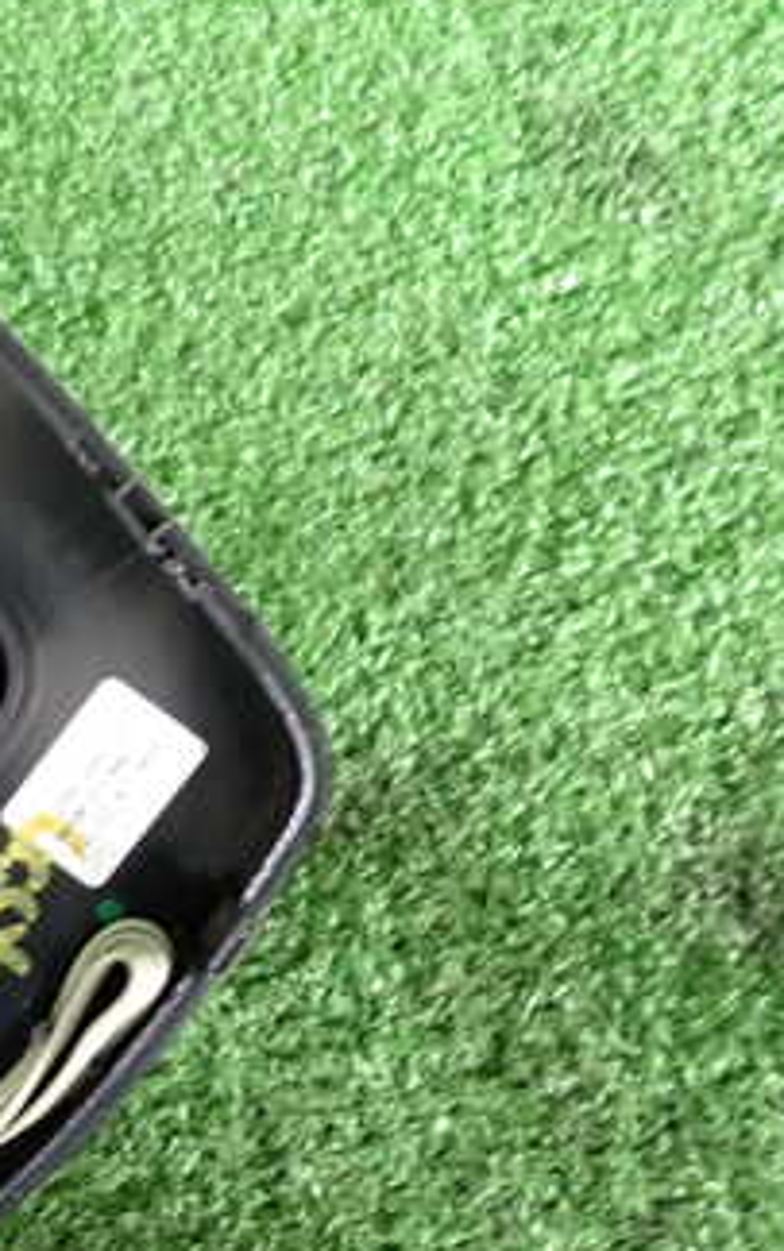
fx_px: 1672
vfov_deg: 41.0
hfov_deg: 22.8
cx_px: -301
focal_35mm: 49
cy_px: 598
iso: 250
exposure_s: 1/30
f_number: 2
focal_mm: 4.5
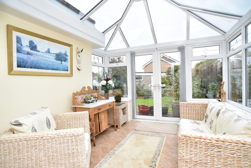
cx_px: 126
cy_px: 84
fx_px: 126
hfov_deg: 90.0
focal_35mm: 18
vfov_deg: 67.5
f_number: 7.1
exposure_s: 1/40
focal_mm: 18
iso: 250
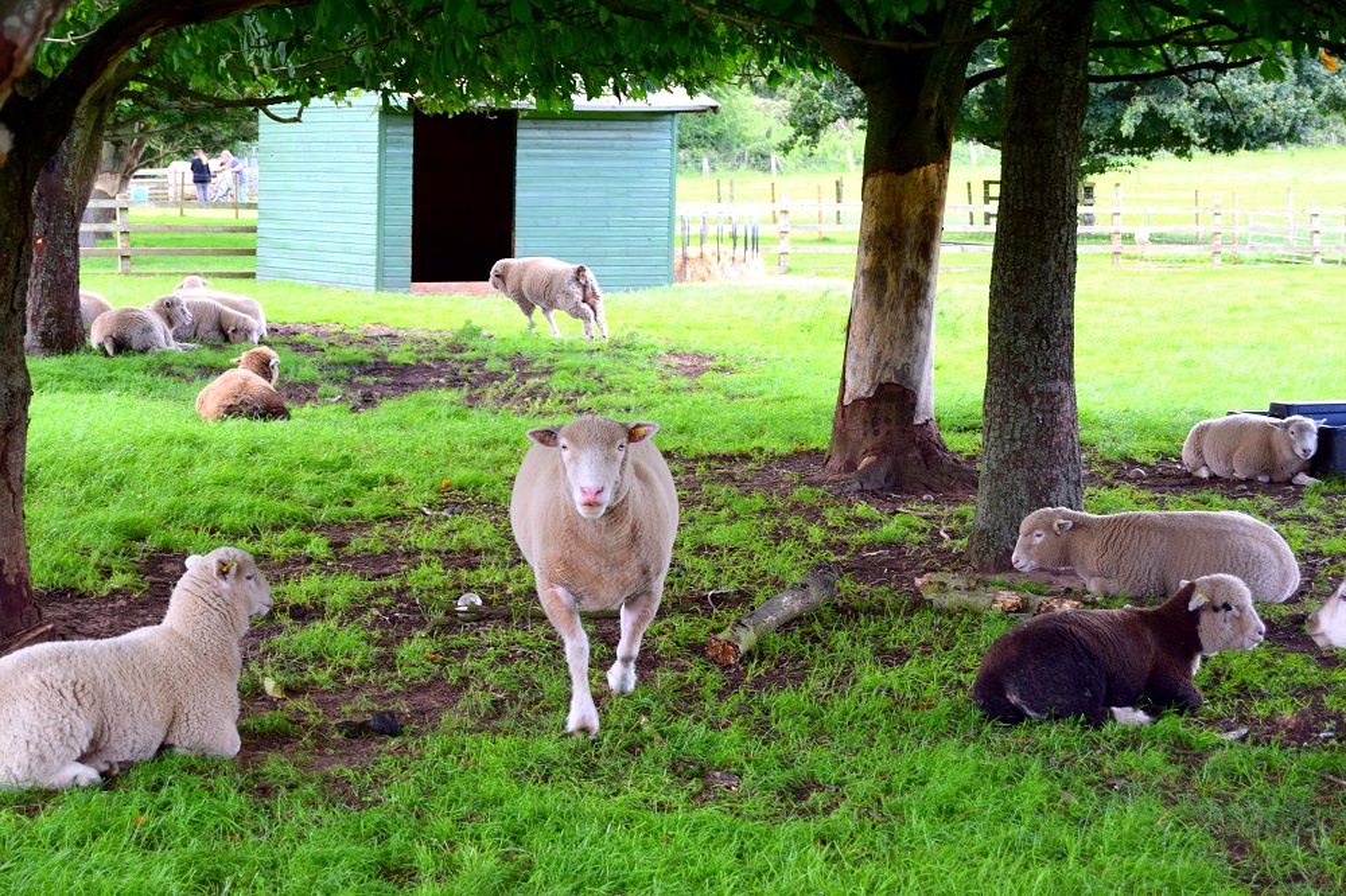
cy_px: 448
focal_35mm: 82
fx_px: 3083
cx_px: 673
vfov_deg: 16.5
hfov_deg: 24.6
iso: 400
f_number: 5.6
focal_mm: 55
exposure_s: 1/125
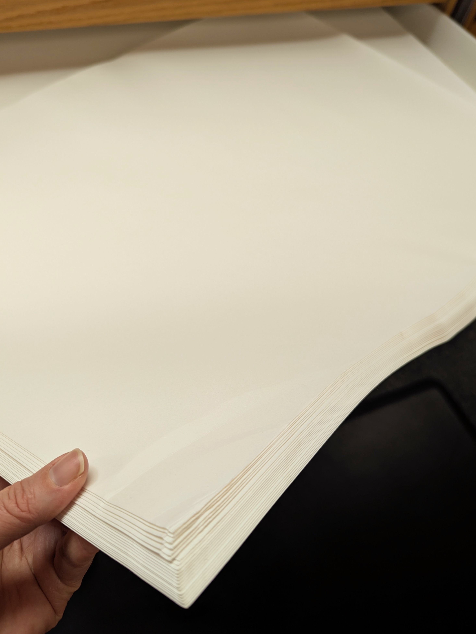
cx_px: 233
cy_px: 313
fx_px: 458
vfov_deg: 69.4
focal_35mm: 25
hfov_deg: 54.9
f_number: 1.85
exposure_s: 1/24
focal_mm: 6.81
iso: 44
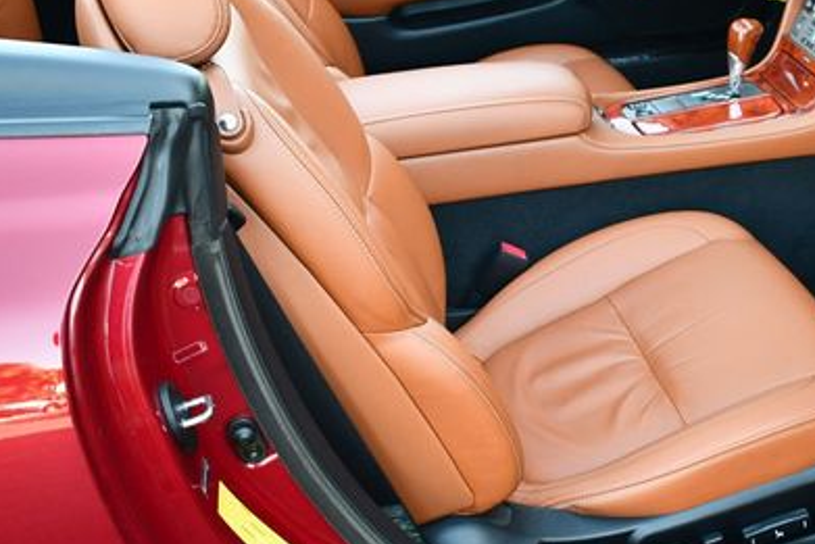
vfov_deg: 22.9
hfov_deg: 33.4
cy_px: 169
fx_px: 1336
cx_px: 592
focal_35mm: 59
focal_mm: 18
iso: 800
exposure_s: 1/250
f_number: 3.5
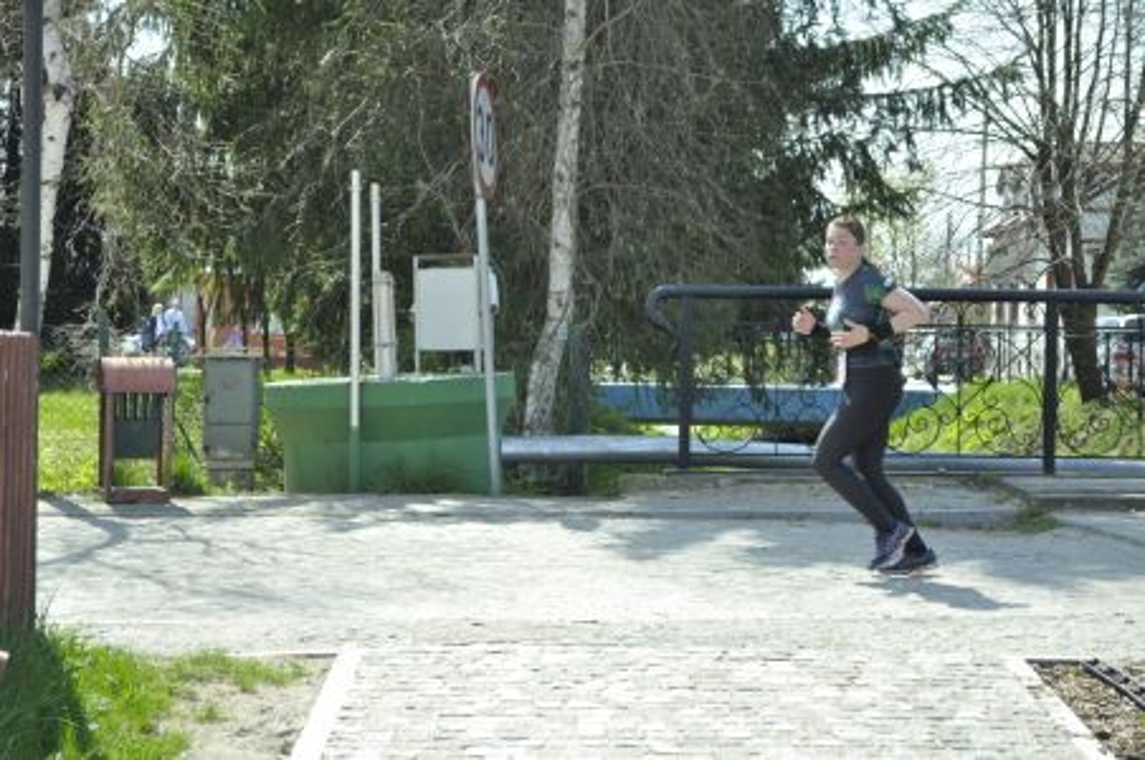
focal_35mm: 82
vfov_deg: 16.5
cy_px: 380
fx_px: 2620
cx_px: 572
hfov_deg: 24.7
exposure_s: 1/400
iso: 320
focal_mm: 55
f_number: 5.6
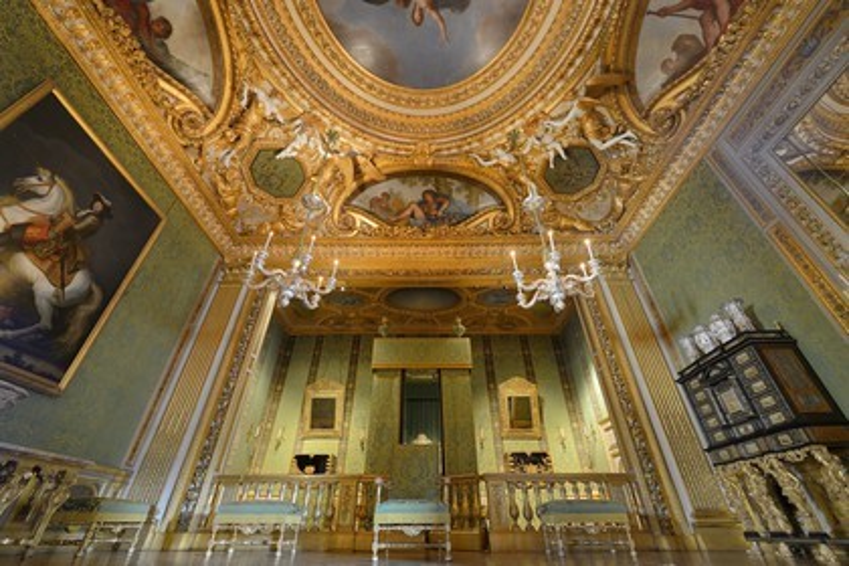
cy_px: 283
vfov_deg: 81.2
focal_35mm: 14
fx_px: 330
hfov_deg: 104.3
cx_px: 424
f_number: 6.3
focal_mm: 14
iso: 400
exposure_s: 1
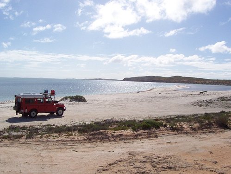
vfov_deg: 38.7
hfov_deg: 50.1
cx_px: 116
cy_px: 87
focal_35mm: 37
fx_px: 247
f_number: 5.6
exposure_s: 1/1000
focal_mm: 5.6
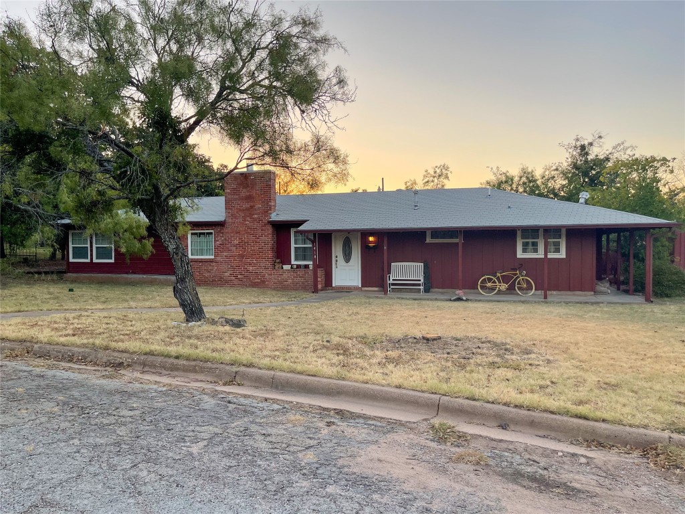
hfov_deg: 67.3
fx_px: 515
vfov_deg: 53.1
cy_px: 257
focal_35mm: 26
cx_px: 342
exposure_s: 1/371
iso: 32
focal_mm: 5.1
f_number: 1.6
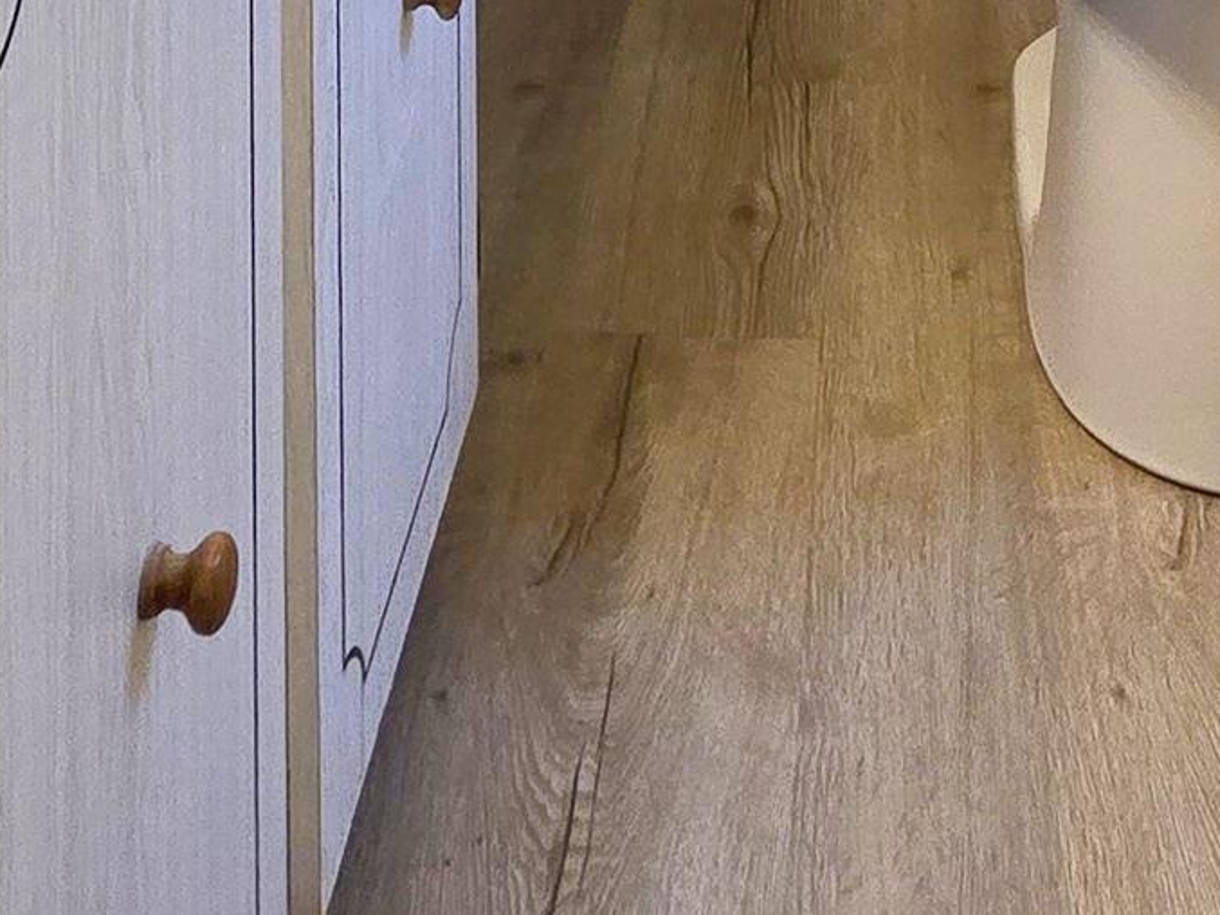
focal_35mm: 59
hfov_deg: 32.4
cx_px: 827
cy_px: -1129
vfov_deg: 16.0
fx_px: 2080
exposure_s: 1/60
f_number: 2.2
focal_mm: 2.2
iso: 160
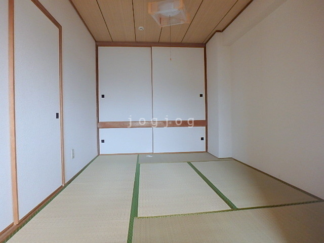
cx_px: 162
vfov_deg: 63.4
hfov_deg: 79.0
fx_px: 197
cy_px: 122
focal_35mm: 21
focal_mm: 3.7
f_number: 3.5
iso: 200
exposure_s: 1/40
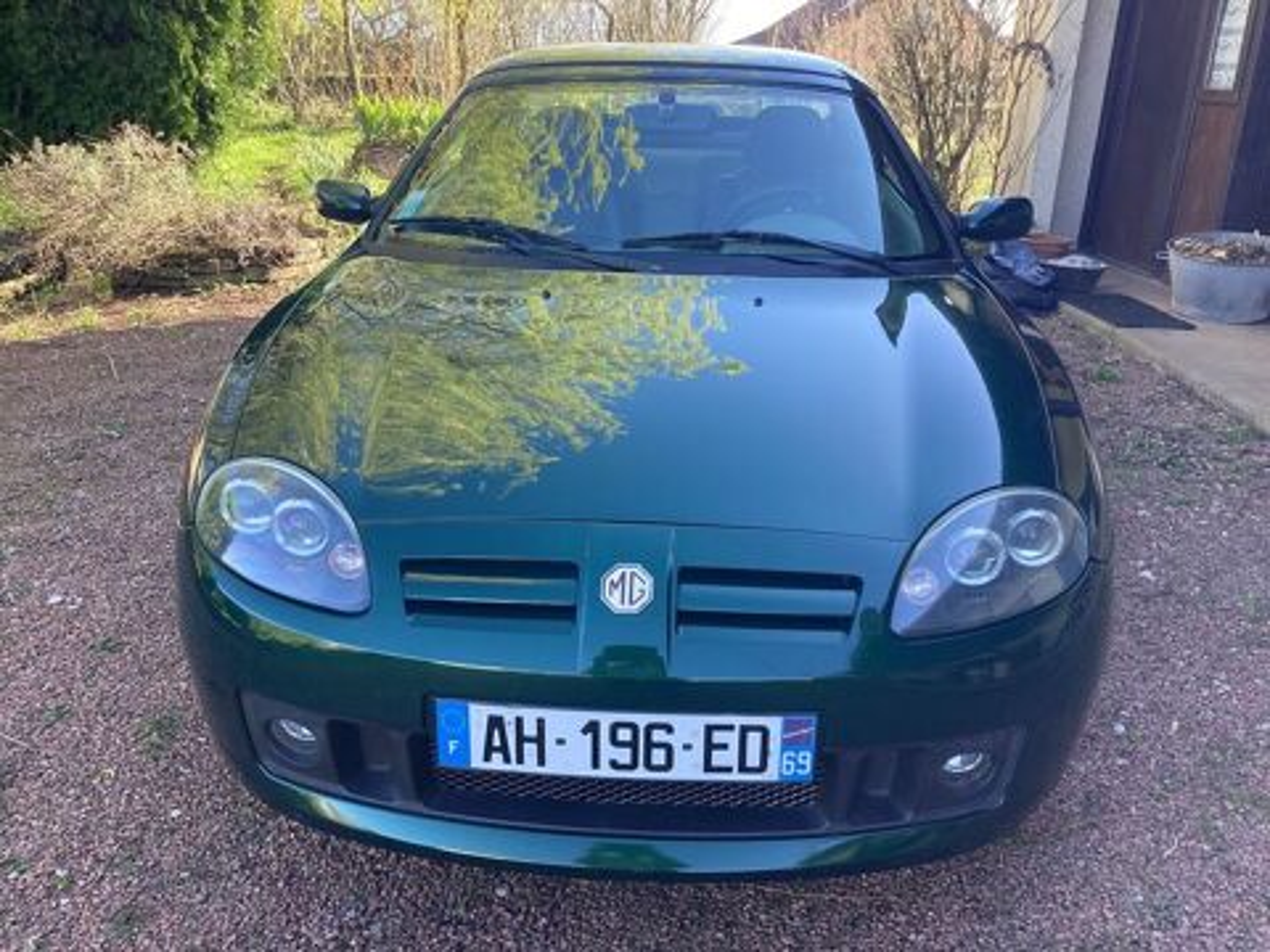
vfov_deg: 45.4
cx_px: 635
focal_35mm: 31
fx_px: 1137
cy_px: 476
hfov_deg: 58.4
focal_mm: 3.3
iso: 32
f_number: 2.4
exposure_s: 1/100
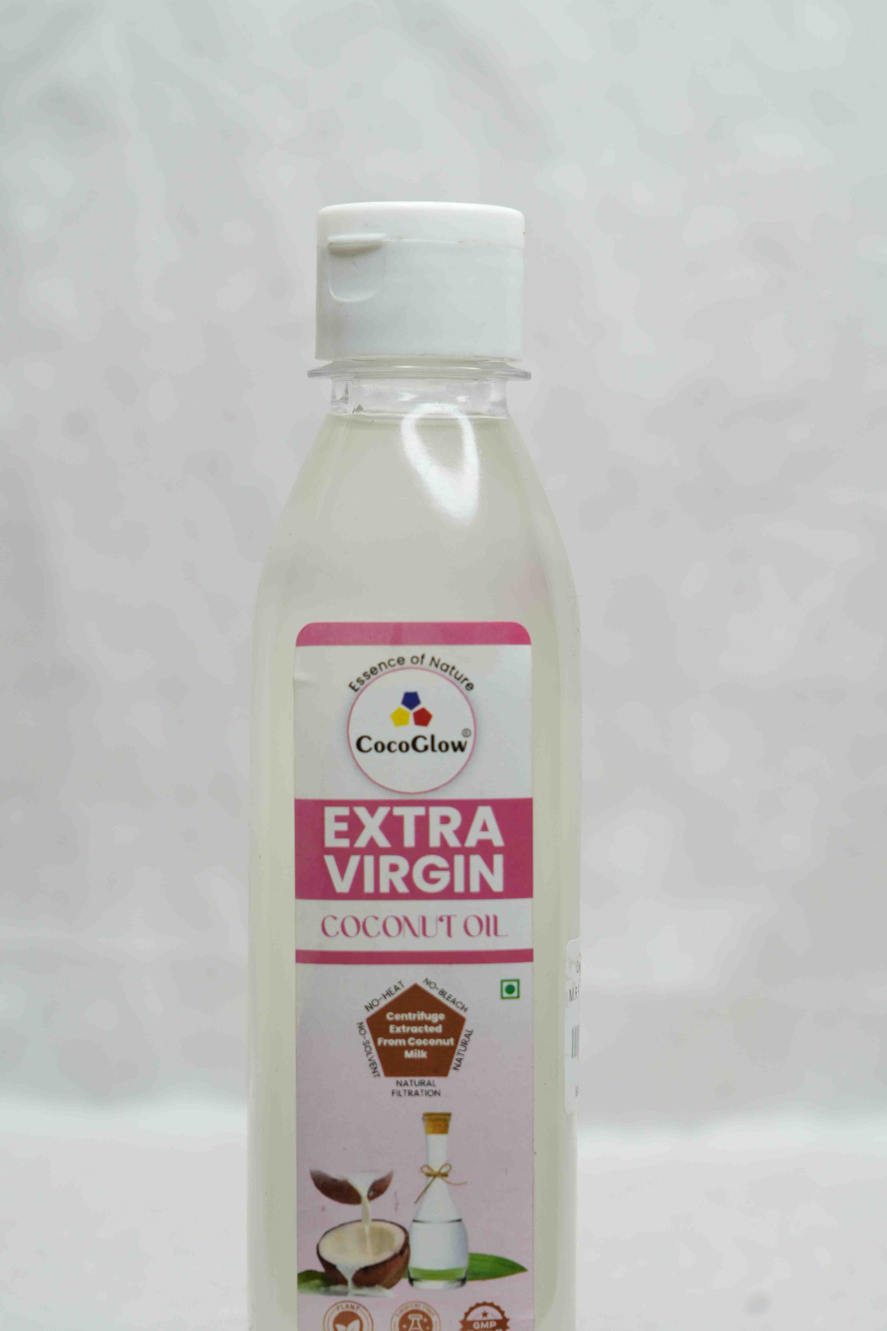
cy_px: 700
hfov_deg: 13.6
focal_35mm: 101
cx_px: 415
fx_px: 3732
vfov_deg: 20.2
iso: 200
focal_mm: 86
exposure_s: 1/60
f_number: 5.6
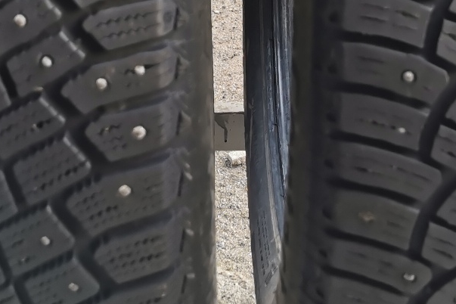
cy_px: -113
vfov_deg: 15.2
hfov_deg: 23.9
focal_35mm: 85
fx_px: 1077
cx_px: 232
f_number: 1.6
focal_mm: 5.56
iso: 50
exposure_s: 1/103
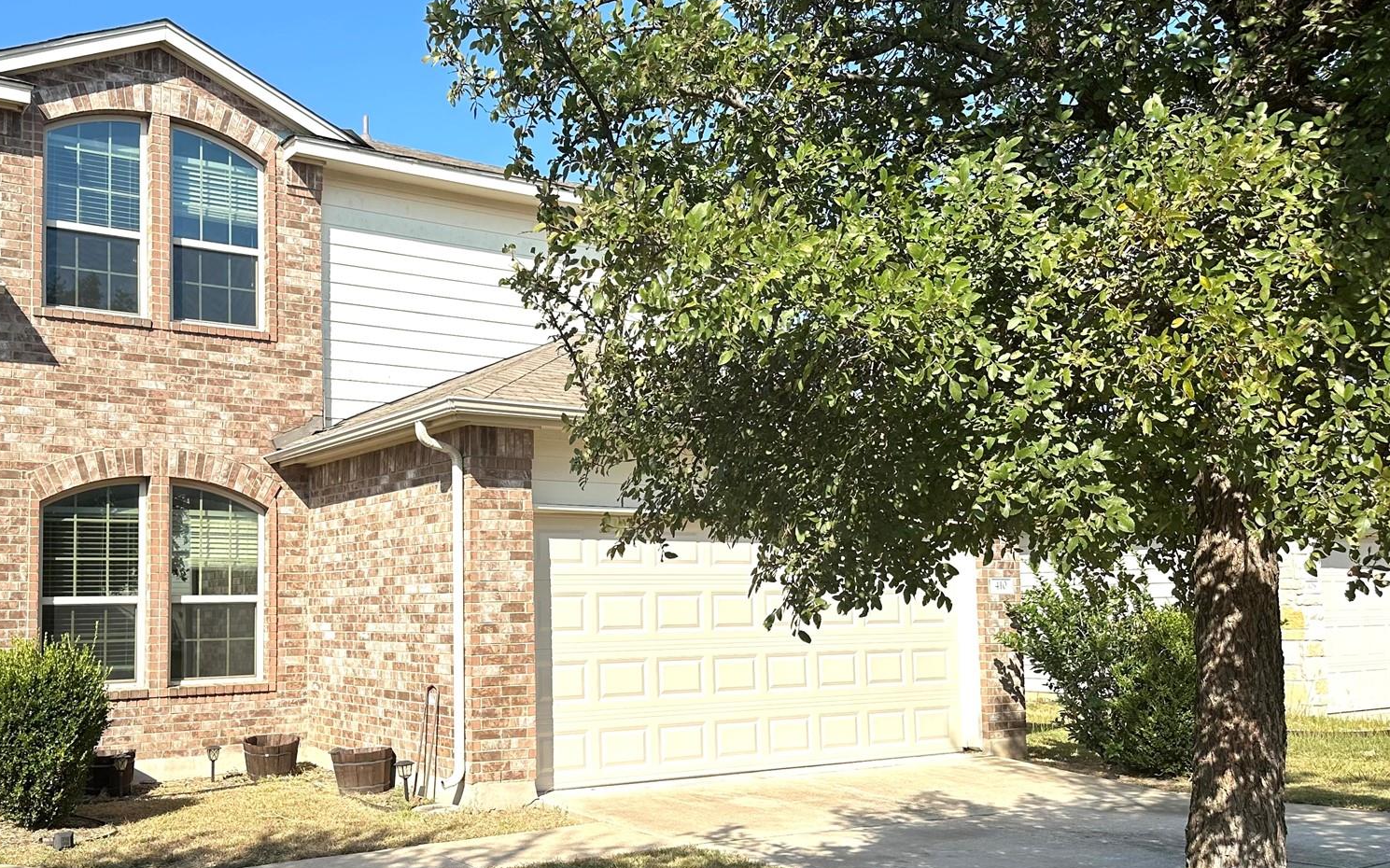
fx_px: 1326
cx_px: 525
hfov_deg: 54.7
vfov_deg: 36.2
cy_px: 508
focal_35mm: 35
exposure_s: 1/3058
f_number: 1.78
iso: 80
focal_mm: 6.86
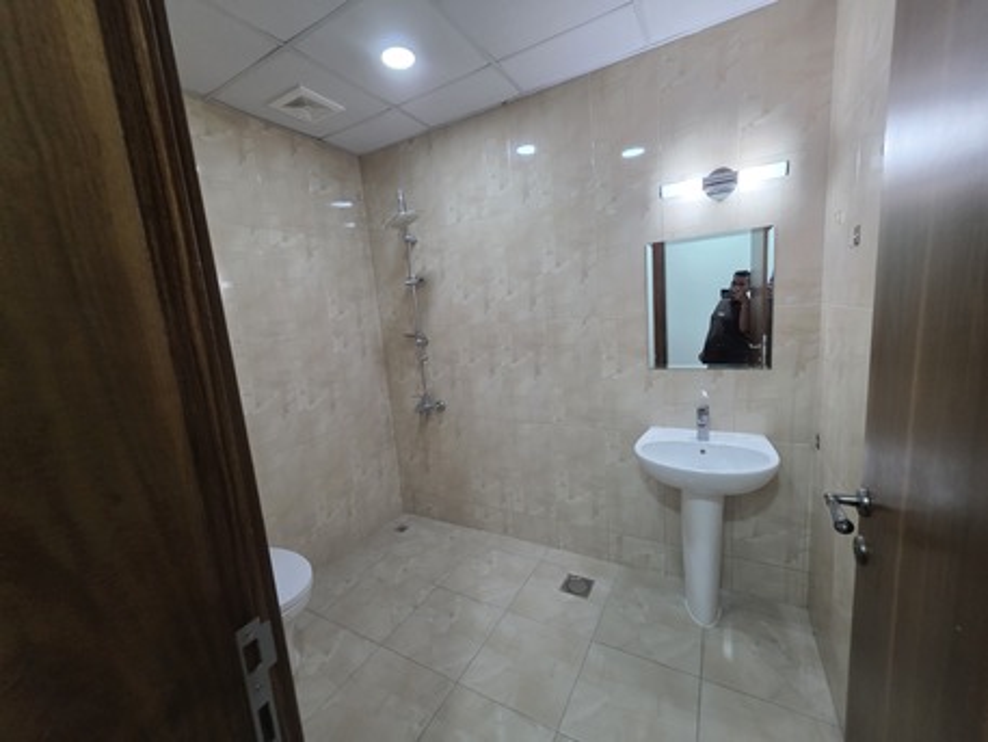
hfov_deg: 106.2
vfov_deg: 89.9
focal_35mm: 13
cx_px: 494
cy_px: 371
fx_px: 371
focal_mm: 2.2
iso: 320
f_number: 1.9
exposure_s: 1/50
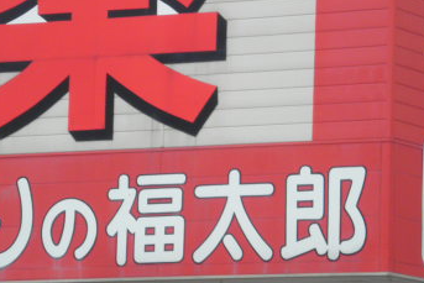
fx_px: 2969
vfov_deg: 5.5
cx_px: 244
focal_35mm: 252
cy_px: 105
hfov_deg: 8.2
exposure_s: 1/160
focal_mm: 23.5
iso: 64
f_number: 6.5
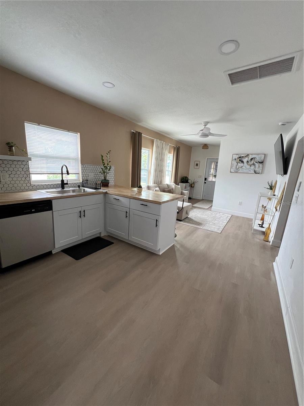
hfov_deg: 89.9
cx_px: 152
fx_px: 152
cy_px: 203
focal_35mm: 13
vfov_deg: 106.2
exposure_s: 1/99
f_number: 1.8
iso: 125
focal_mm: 1.57
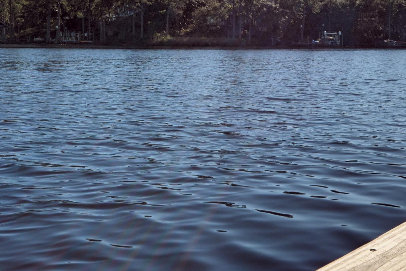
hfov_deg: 40.6
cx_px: 255
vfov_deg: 26.9
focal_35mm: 48
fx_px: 544
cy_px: 21
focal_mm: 13
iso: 100
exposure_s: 1/200
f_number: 16
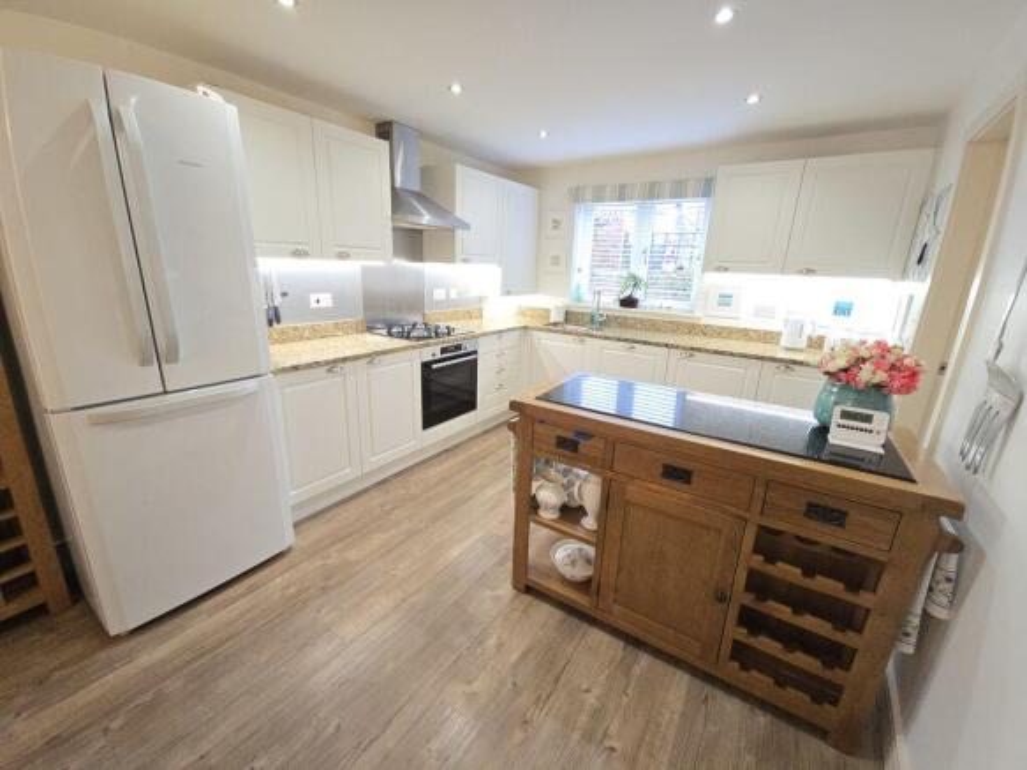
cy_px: 385
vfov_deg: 89.9
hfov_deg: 106.2
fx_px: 386
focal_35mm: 13
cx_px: 514
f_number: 2.2
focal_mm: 2.2
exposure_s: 1/50.6
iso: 160
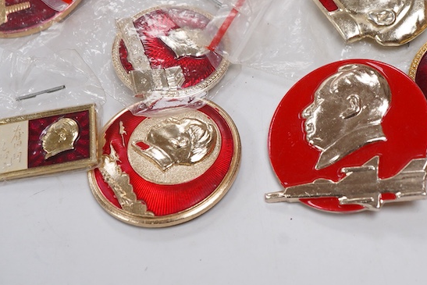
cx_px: 323
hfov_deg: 27.0
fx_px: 878
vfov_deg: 18.3
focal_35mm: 74
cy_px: 67
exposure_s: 1/125
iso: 1250
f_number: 13
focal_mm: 30
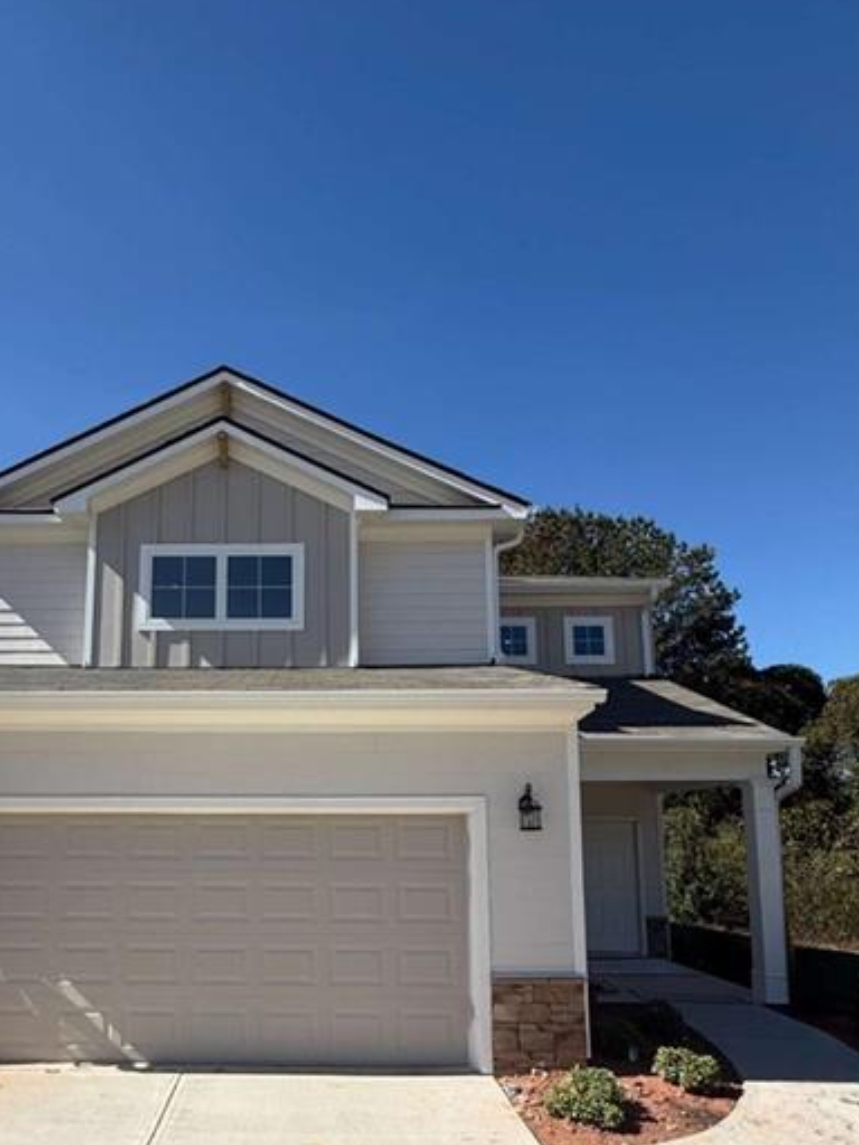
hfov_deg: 62.2
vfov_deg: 76.3
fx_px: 695
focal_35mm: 21
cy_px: 772
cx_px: 300
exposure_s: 1/2165
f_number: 2.2
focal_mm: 2.22
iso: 50
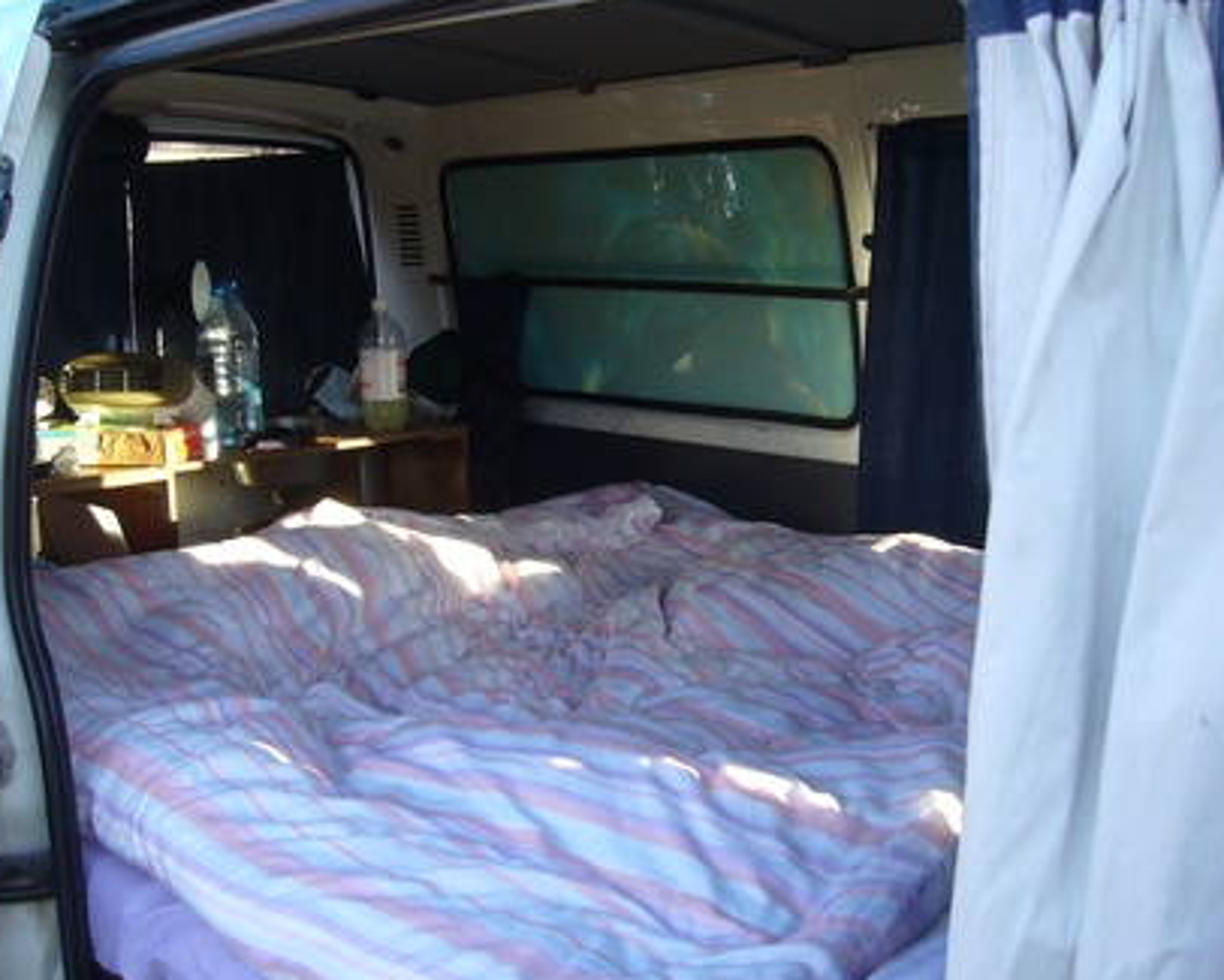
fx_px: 1341
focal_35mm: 37
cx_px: 570
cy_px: 495
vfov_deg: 40.1
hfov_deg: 49.0
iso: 80
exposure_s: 1/80
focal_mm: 5.8
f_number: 2.8
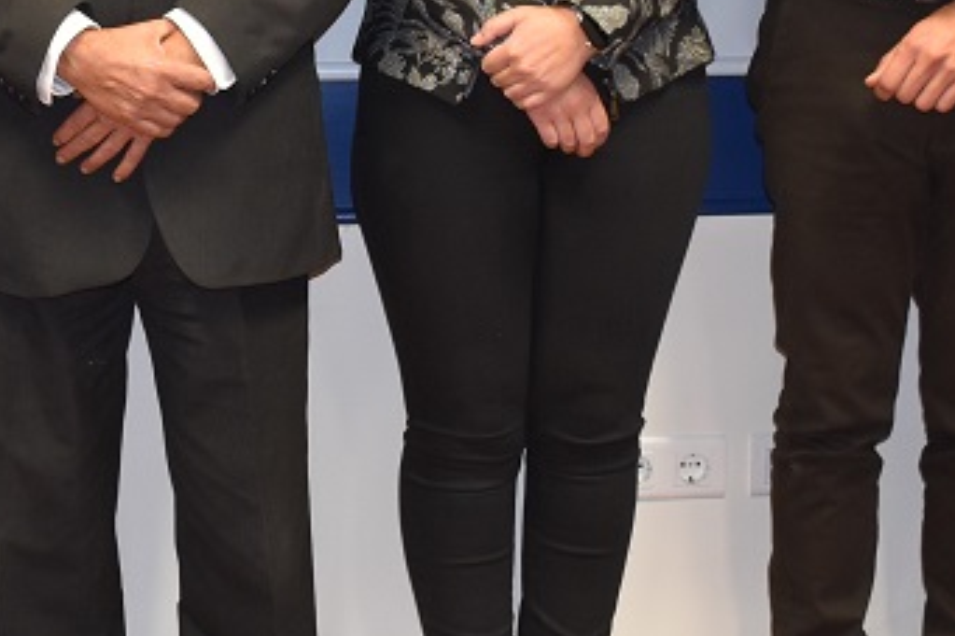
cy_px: 109
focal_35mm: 88
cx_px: 378
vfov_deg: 15.4
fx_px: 2333
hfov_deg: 23.1
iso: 800
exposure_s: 1/60
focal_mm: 20
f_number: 4
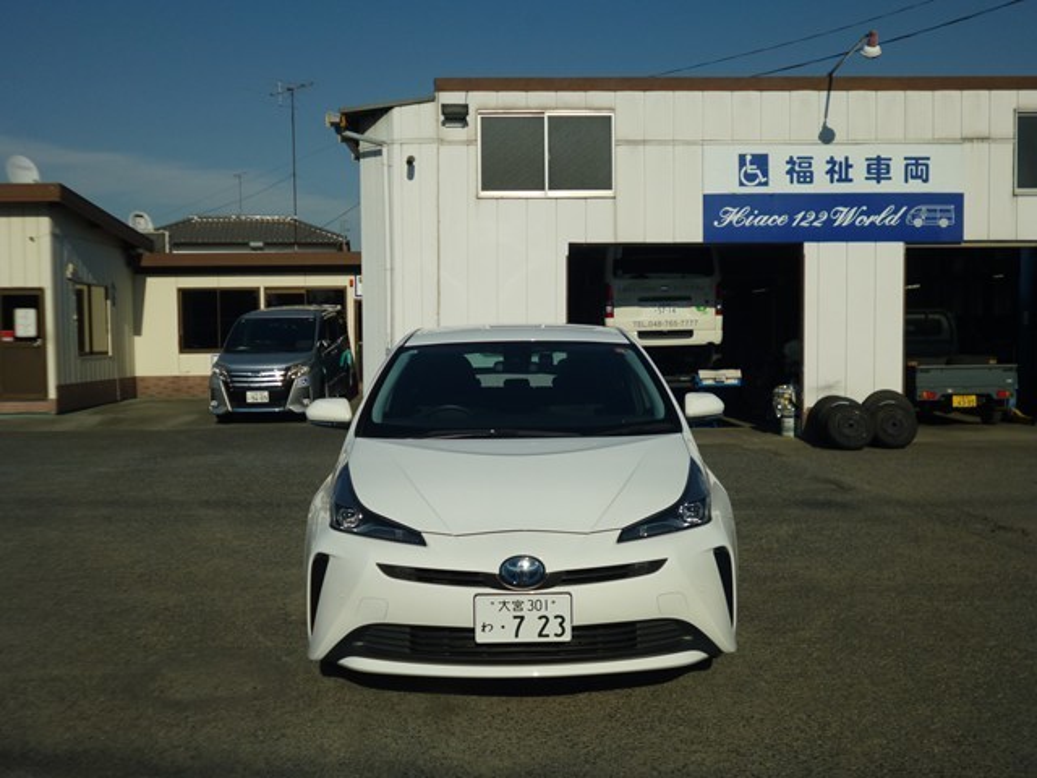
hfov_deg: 52.6
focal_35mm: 35
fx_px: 1049
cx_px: 518
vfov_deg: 40.7
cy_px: 389
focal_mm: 6.3
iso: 100
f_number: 10
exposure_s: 1/500
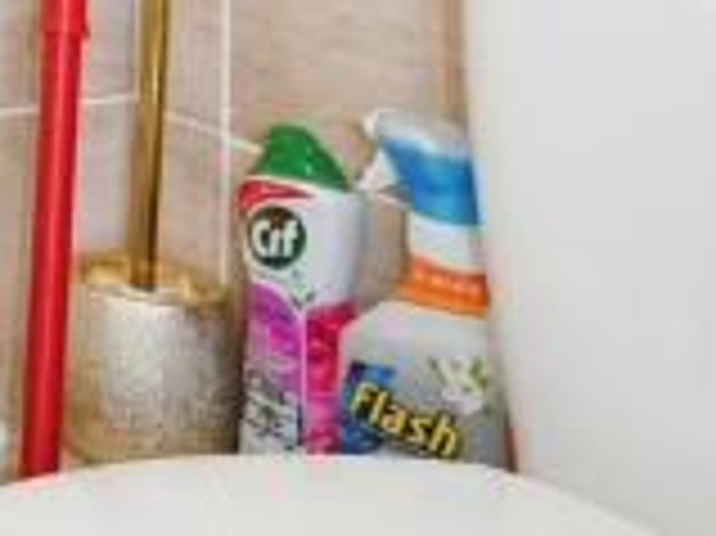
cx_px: -1027
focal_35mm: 93
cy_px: -628
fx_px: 1922
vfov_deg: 13.1
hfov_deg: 14.1
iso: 500
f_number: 10
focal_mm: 15
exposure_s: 1/40
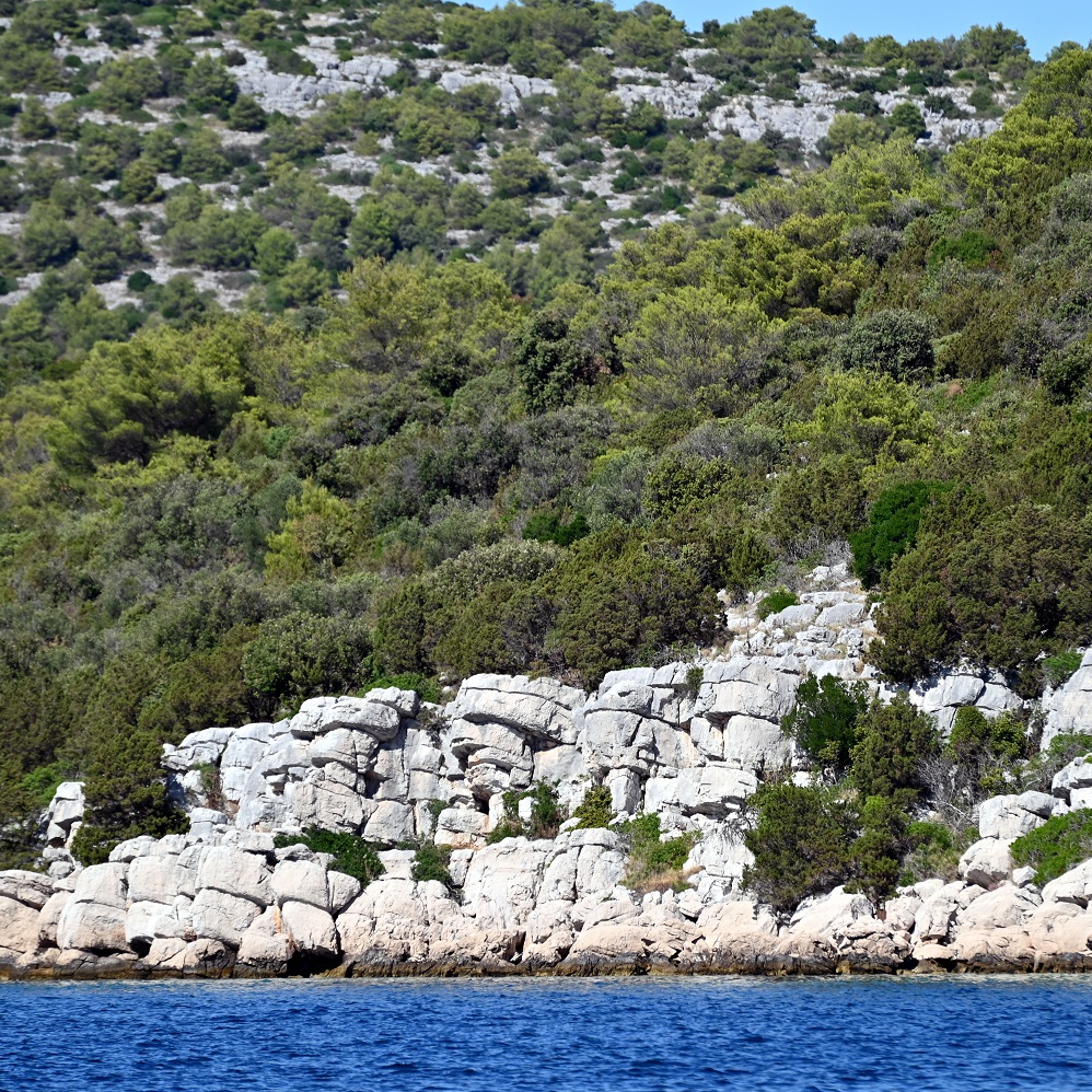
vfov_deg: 5.1
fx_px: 12313
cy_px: 545
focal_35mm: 345
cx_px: 617
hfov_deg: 5.1
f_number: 5.6
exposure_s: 1/2000
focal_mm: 270
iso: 250
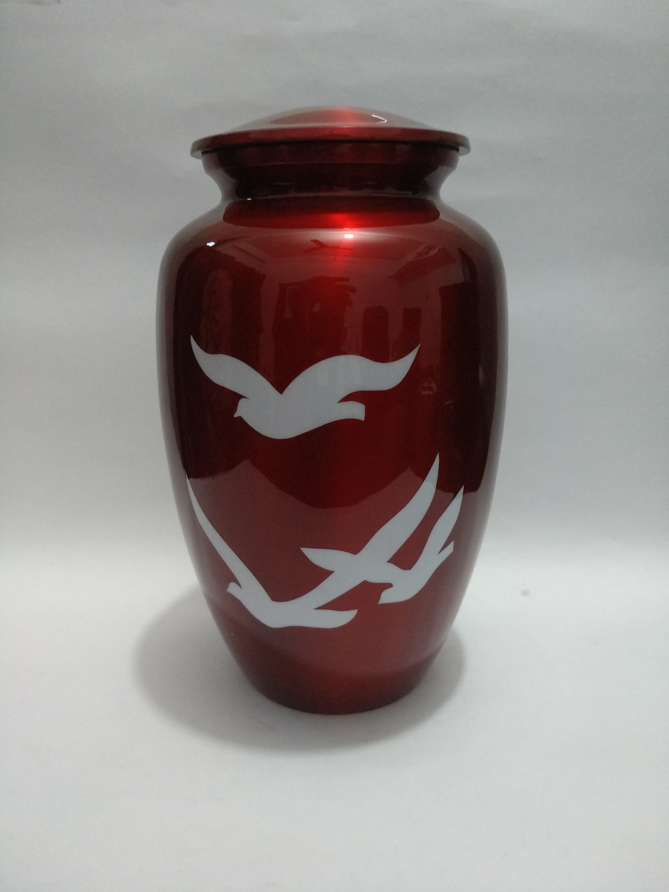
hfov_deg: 61.1
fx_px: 567
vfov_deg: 76.4
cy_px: 446
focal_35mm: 22
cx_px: 334
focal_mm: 3.81
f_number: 2.2
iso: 640
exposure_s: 1/25
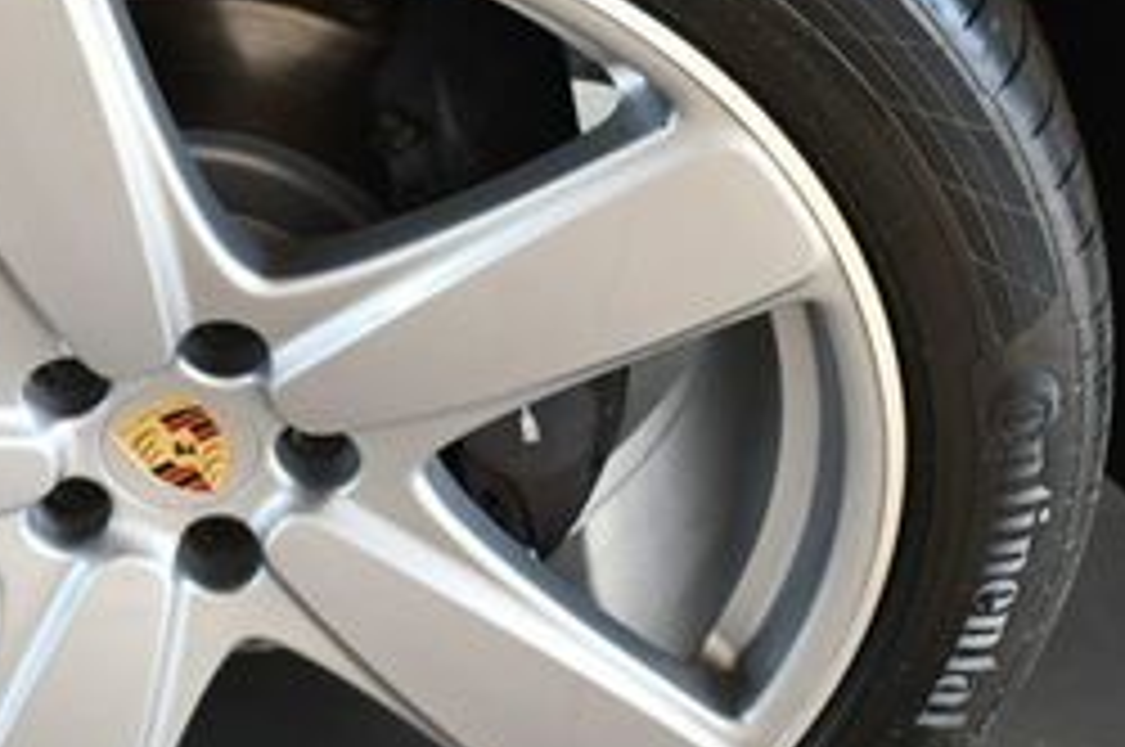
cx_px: 216
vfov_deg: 15.6
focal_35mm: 87
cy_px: 243
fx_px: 2715
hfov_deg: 23.1
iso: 800
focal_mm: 23
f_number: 3.8
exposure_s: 1/250
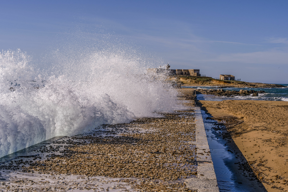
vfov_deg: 24.6
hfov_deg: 36.2
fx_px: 440
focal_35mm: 55
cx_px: 144
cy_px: 96
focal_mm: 55
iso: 100
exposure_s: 1/800
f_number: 10
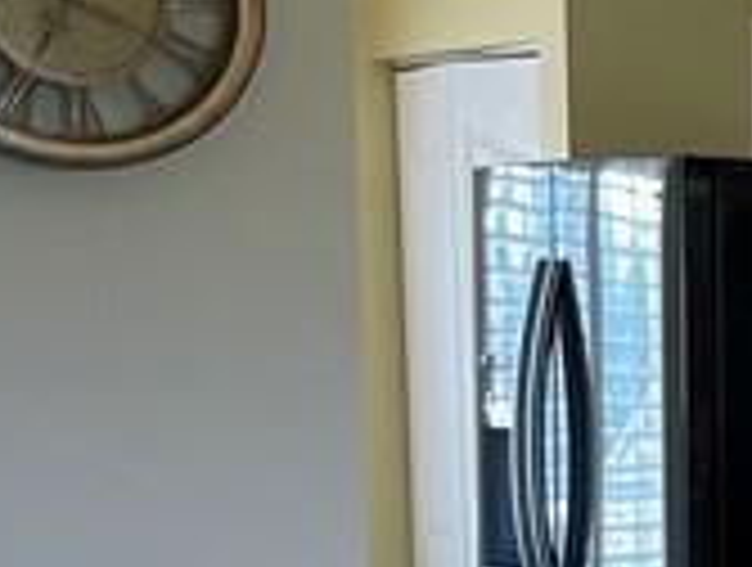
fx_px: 3462
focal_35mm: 159
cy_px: 572
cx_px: 2175
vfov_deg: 9.3
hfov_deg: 9.8
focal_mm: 5.1
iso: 64
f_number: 1.6
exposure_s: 1/60
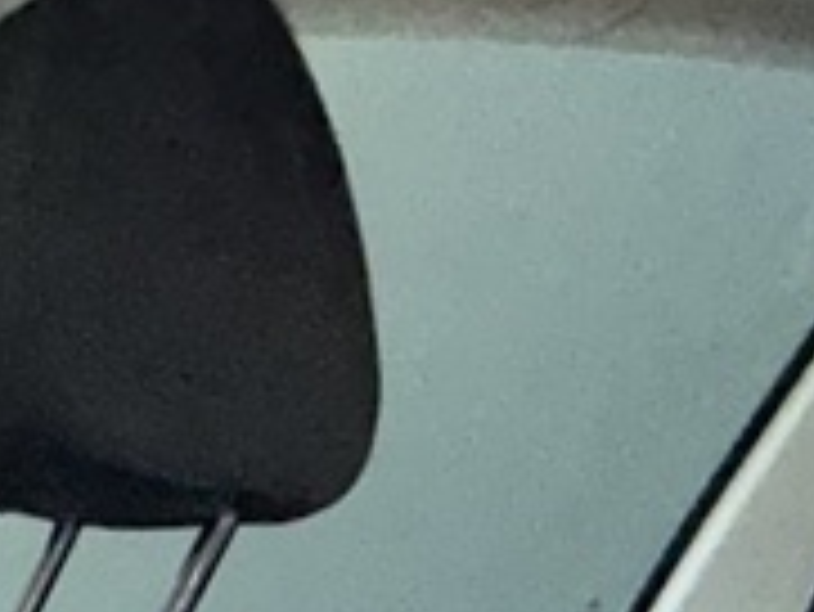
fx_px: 1859
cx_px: -863
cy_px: 1696
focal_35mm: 79
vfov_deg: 12.1
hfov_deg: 17.1
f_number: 2.2
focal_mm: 2.22
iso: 400
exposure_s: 1/33
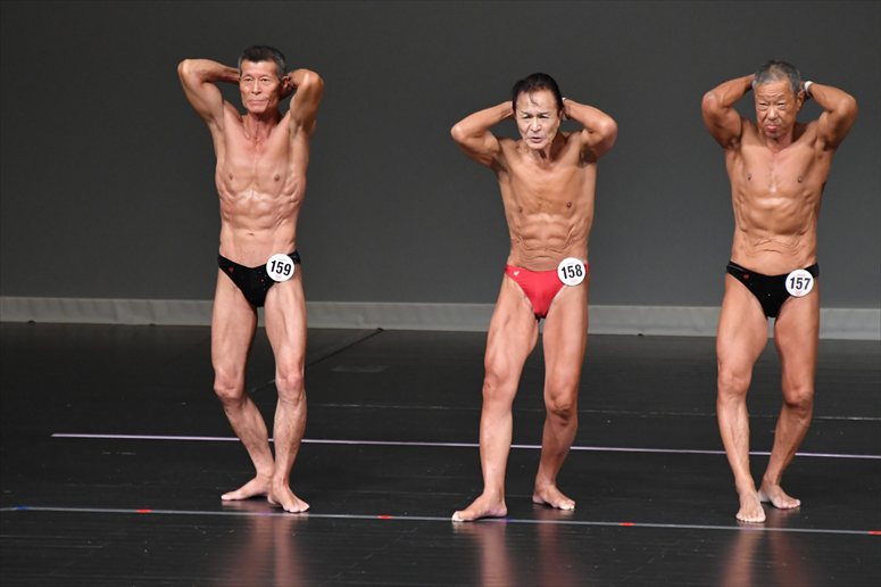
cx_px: 440
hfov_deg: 6.0
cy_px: 294
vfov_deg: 4.0
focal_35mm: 345
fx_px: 8439
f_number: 5.6
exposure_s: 1/400
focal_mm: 230
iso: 4000
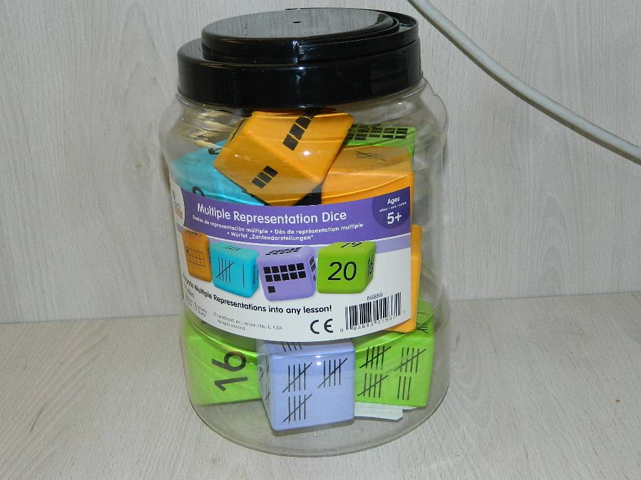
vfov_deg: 30.9
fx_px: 870
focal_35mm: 47
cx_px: 320
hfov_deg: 40.4
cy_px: 240
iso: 200
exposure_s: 1/50
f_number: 3.6
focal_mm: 8.4
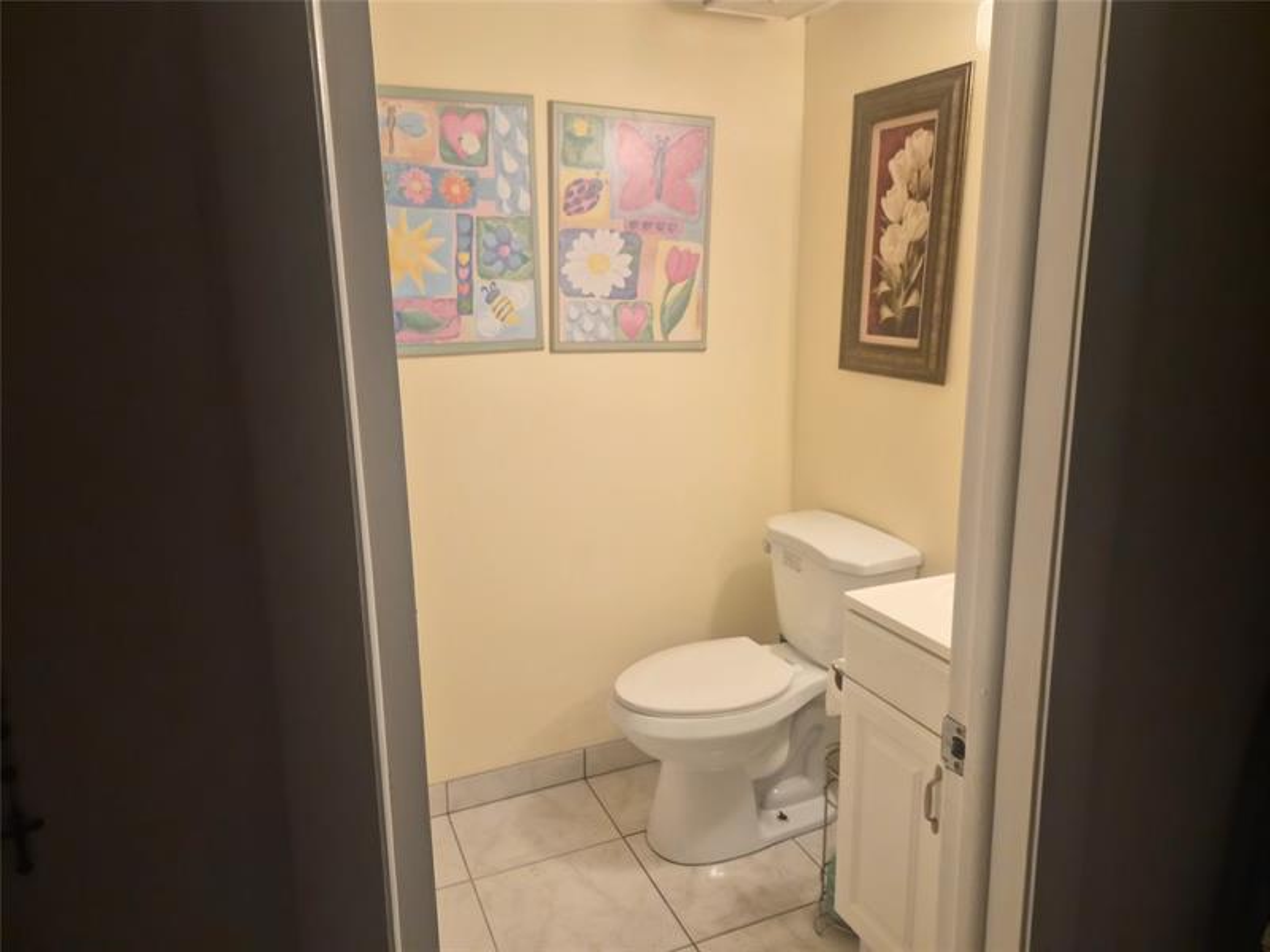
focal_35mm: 23
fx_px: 844
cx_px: 635
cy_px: 476
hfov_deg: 73.9
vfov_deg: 58.9
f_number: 1.8
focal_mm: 5.4
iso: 400
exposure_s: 1/120
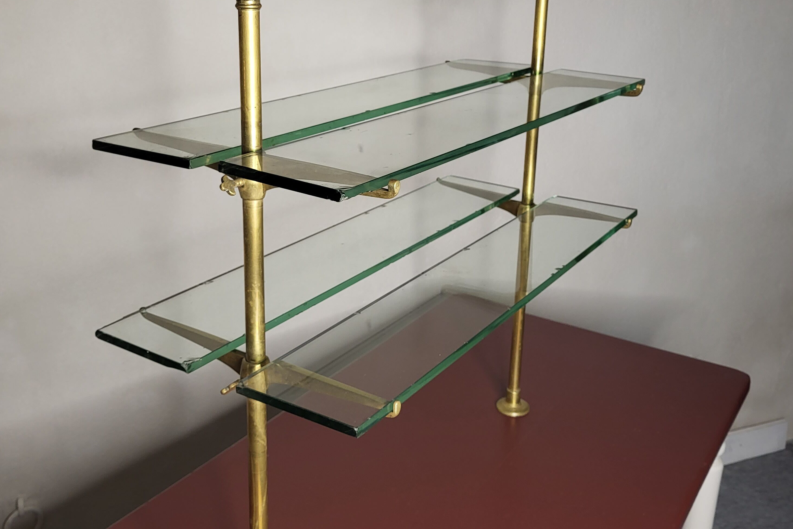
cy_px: 179
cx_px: 391
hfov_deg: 51.9
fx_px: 815
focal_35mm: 37
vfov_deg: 35.6
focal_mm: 5.4
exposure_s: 1/45
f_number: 1.8
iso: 200
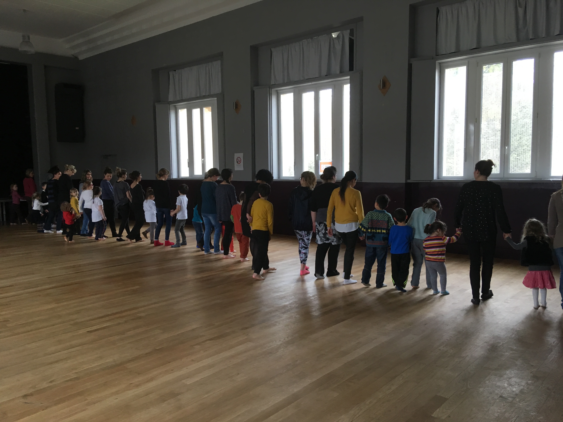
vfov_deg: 48.2
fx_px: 472
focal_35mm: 29
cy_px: 211
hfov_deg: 61.7
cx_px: 282
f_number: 2.2
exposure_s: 1/33
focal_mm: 4.15
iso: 64
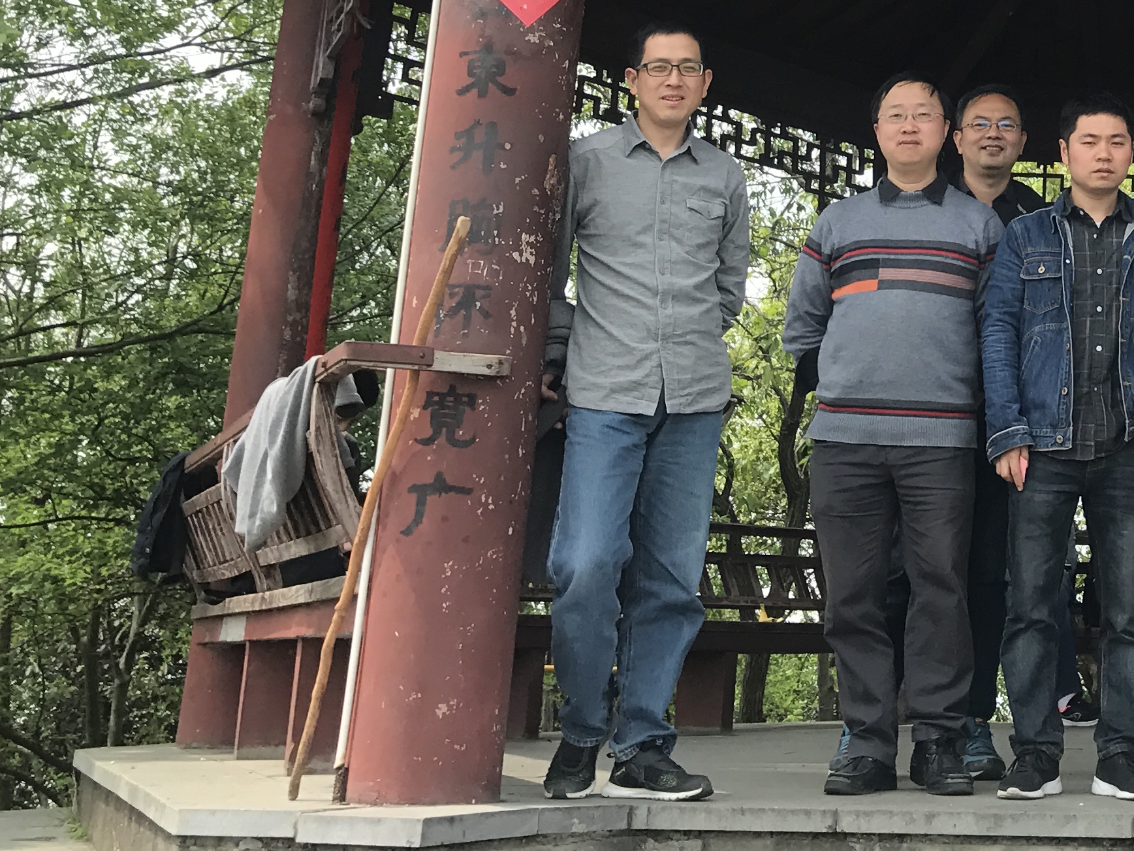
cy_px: -14
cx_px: 1188
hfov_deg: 27.7
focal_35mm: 65
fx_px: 2130
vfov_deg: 21.7
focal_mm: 3.99
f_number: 1.8
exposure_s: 1/912
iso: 20
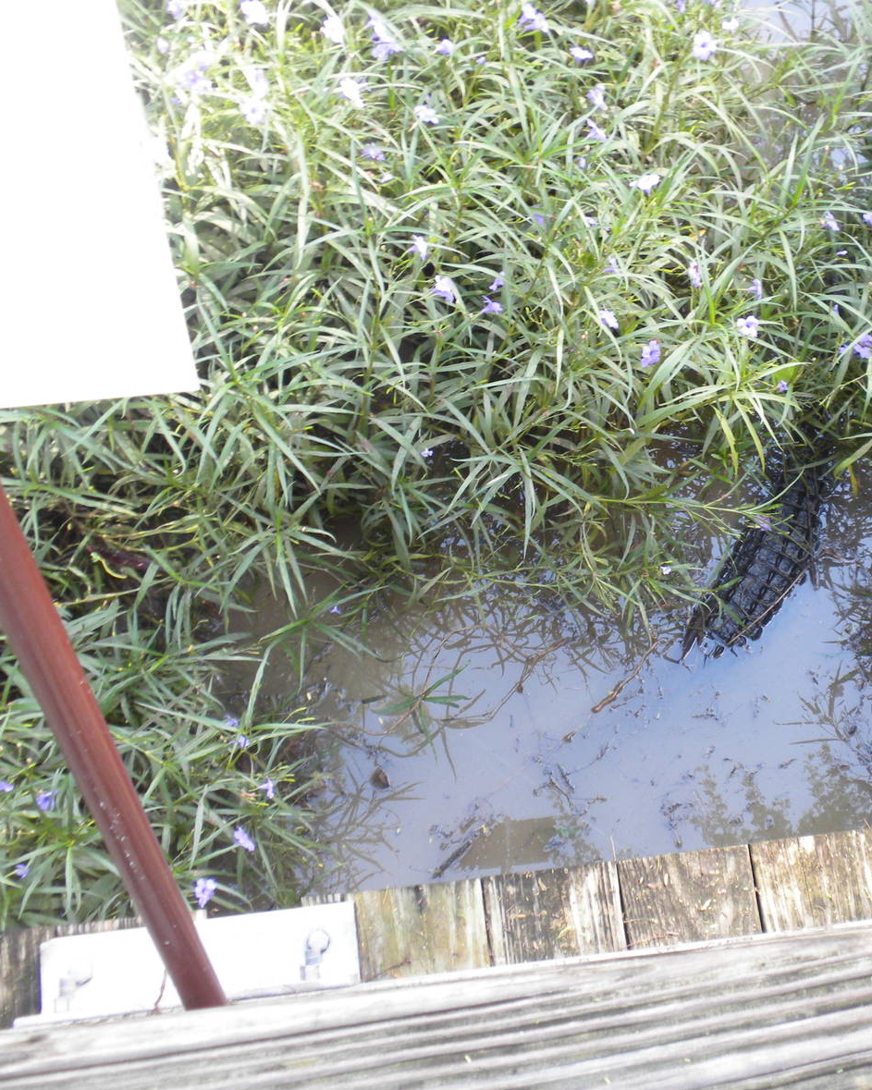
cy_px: 540
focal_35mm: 49
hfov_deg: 30.3
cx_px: 649
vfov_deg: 38.0
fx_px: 1581
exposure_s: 1/18.8
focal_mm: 6.6
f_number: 3.5
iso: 64
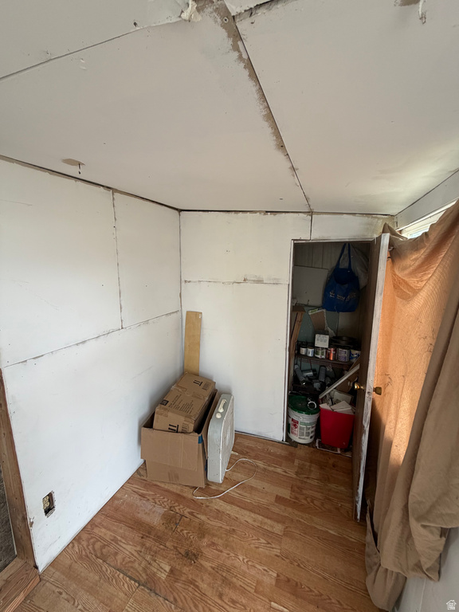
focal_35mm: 14
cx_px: 230
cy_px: 306
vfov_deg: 102.1
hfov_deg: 85.7
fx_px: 248
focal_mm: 2.22
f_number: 2.2
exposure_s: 1/121
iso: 160
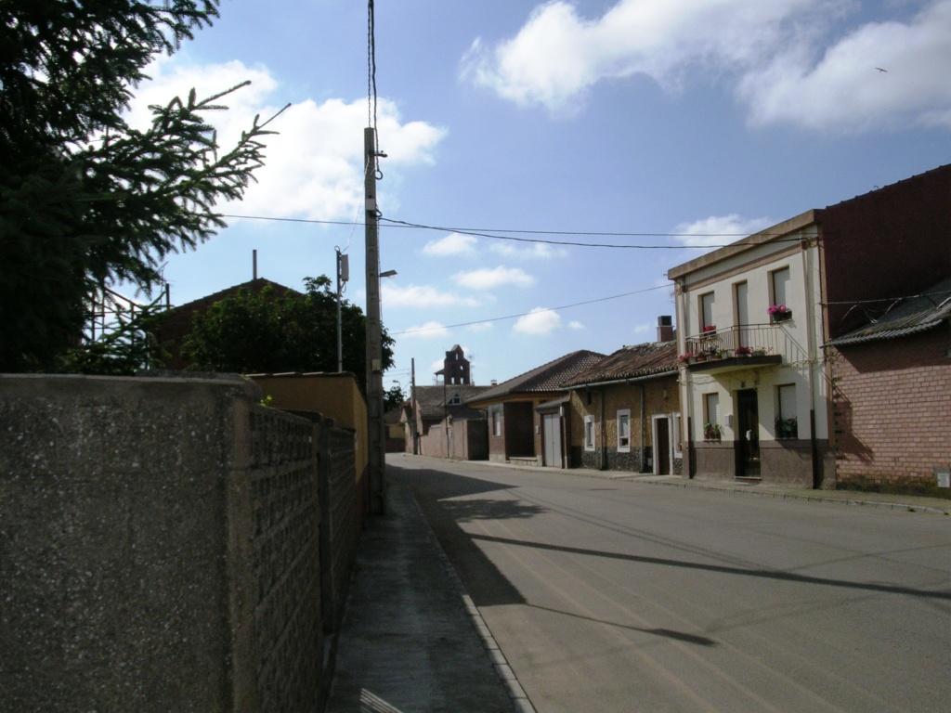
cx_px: 476
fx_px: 1044
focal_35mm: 38
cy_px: 356
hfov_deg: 49.0
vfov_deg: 37.7
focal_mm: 5.8
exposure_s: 1/1167
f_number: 5.6
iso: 71
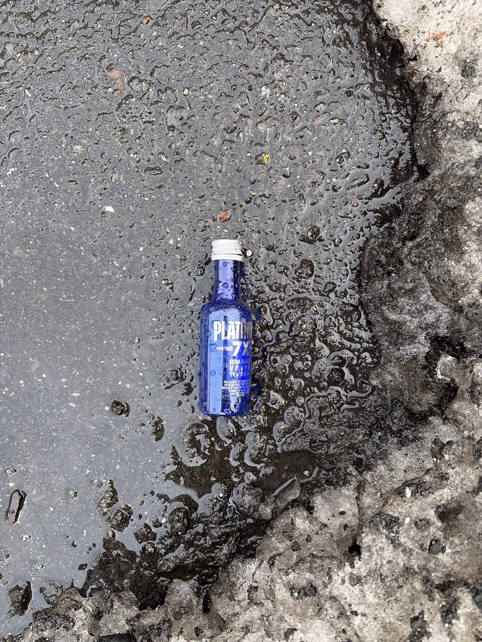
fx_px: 483
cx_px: 241
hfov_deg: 53.1
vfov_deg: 67.3
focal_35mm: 26
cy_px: 321
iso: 125
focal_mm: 5.96
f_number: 1.6
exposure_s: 1/80
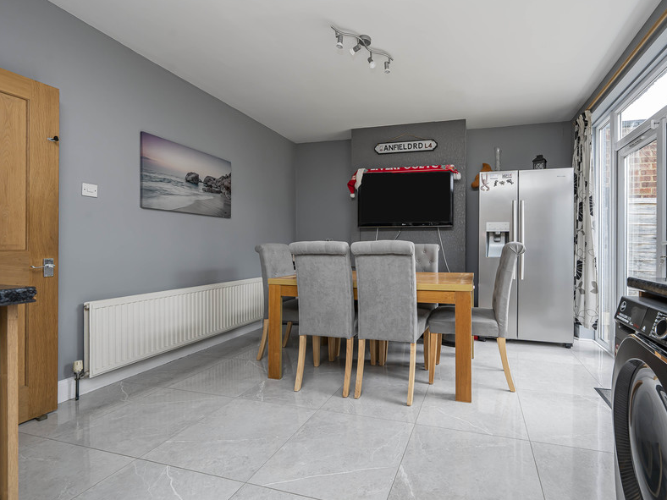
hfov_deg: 96.8
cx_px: 401
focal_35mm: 15
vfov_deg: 81.7
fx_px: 289
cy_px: 249
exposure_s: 1/40
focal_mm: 12
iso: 320
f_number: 9
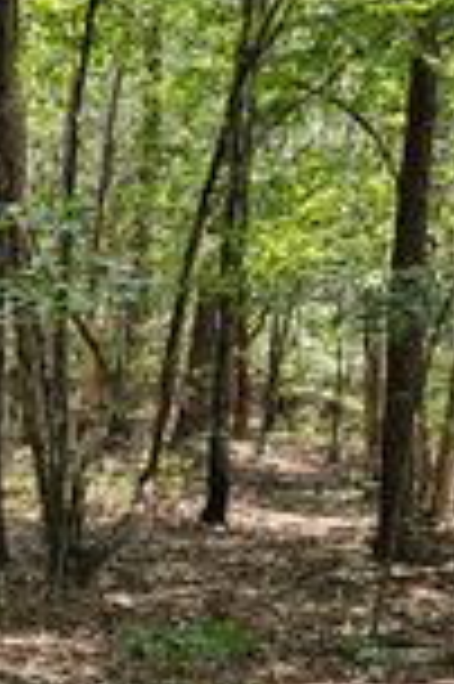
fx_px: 1289
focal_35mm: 68
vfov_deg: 29.6
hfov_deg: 16.8
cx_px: -348
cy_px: 407
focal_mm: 5.4
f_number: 1.8
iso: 100
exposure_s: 1/120
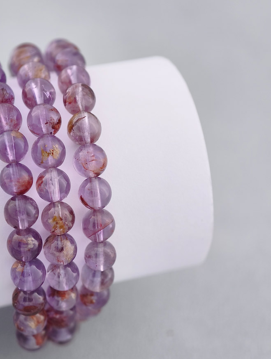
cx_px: 109
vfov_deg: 17.5
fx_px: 1166
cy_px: 223
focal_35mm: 112
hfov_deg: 13.3
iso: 125
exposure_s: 1/160
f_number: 2.67
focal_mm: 22.48
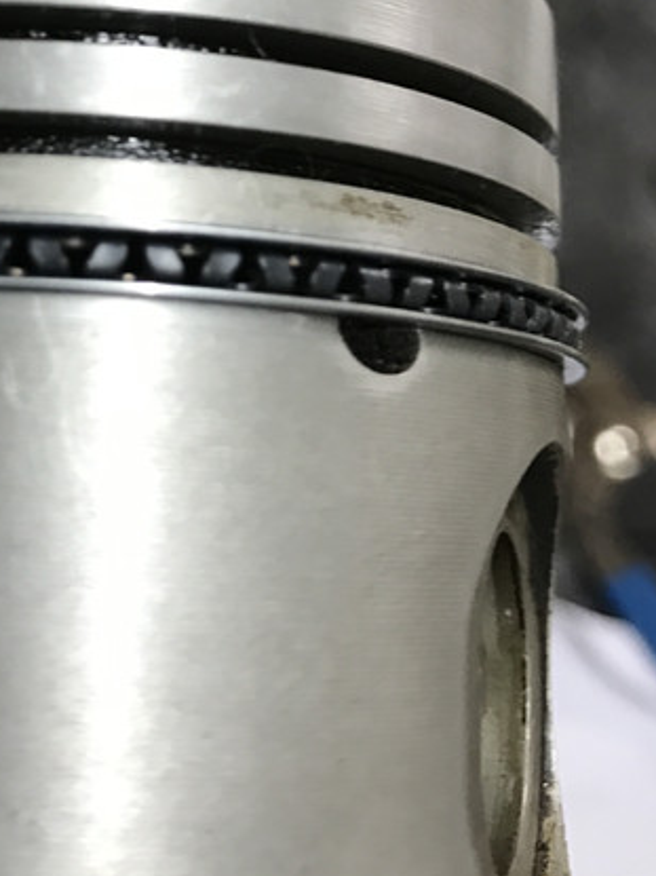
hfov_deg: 26.2
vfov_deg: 34.4
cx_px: 78
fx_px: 1365
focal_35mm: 54
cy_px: 165
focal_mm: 3.99
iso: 40
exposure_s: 1/17
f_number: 1.8
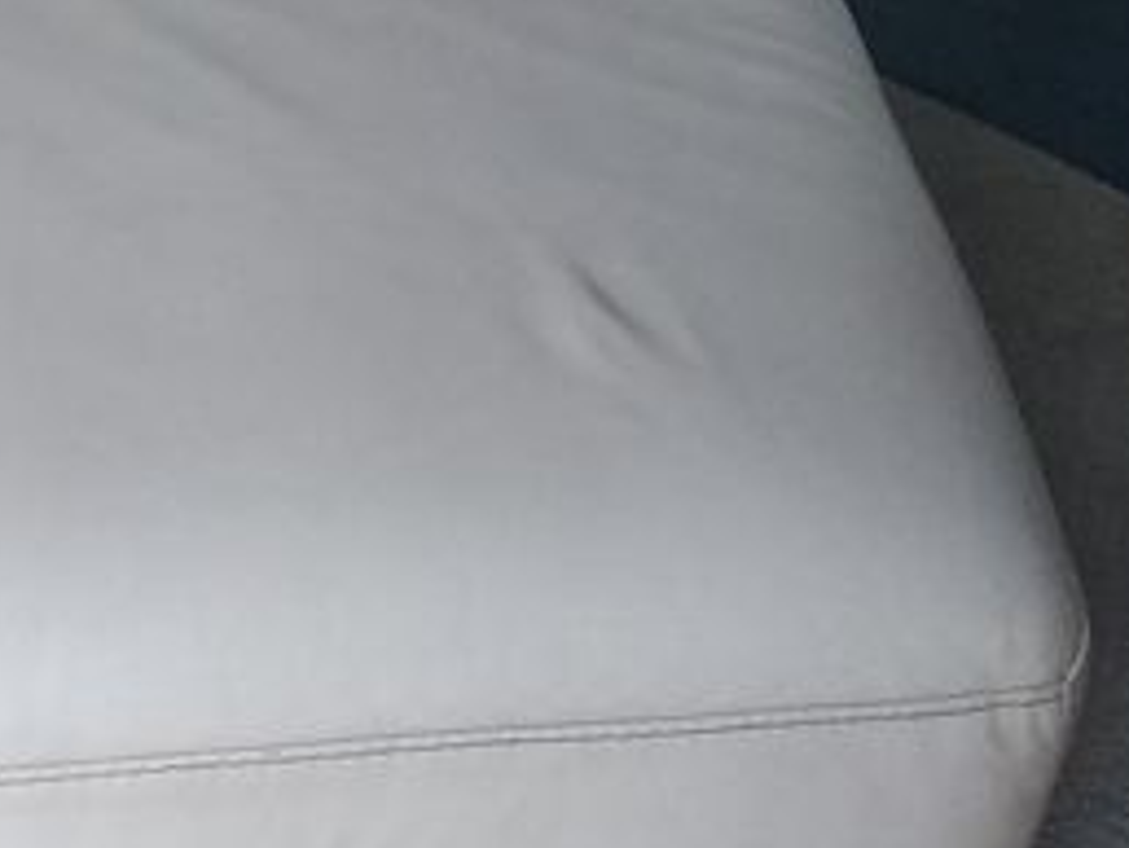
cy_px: -554
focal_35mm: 101
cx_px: 510
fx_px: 3296
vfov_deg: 13.5
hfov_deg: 19.4
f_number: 2.2
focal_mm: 3.81
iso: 400
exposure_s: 1/33
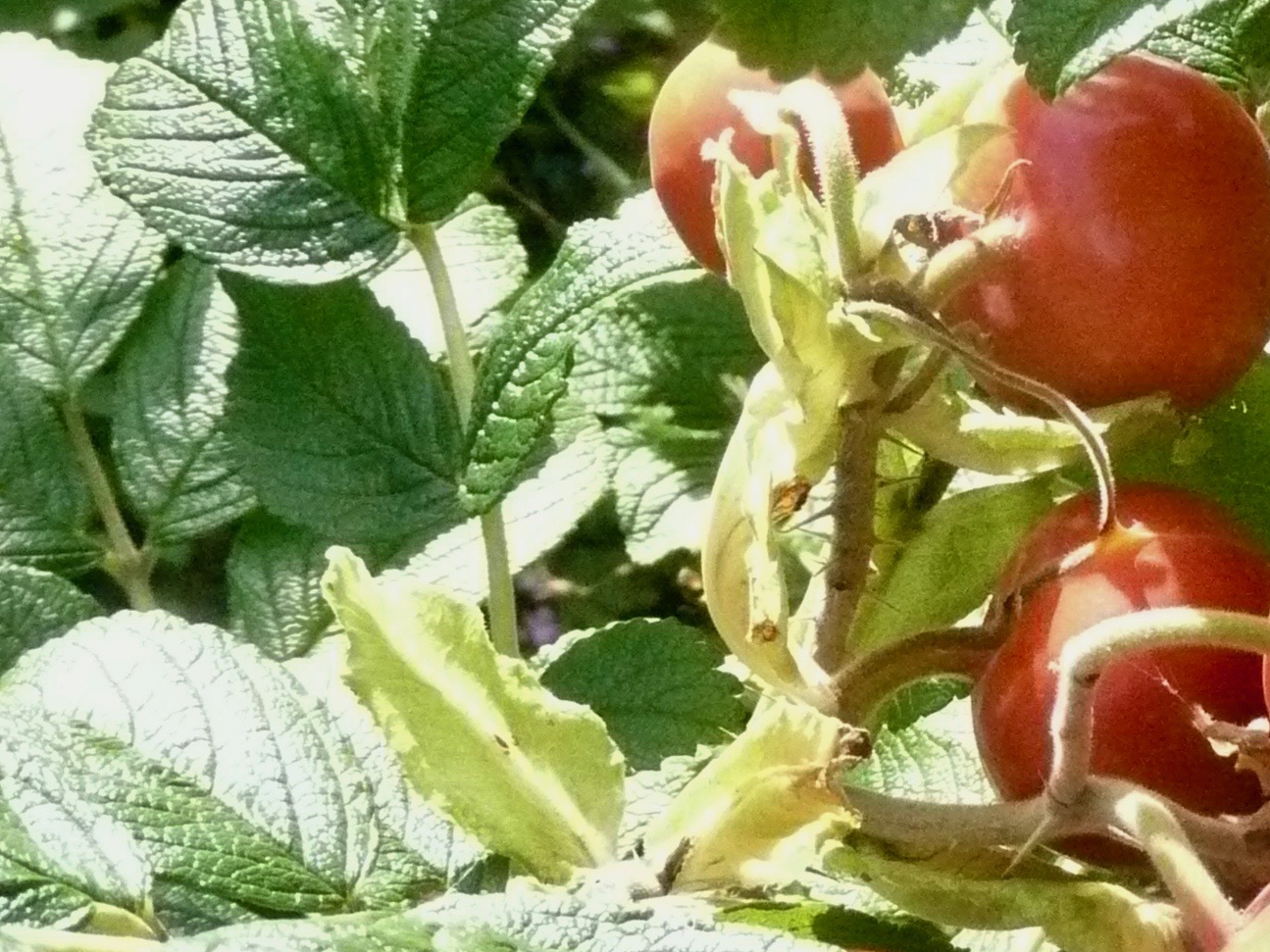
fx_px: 3742
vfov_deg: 14.5
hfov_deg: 18.6
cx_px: 1359
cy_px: 538
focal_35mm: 102
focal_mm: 7
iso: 800
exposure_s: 1/250
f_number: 10
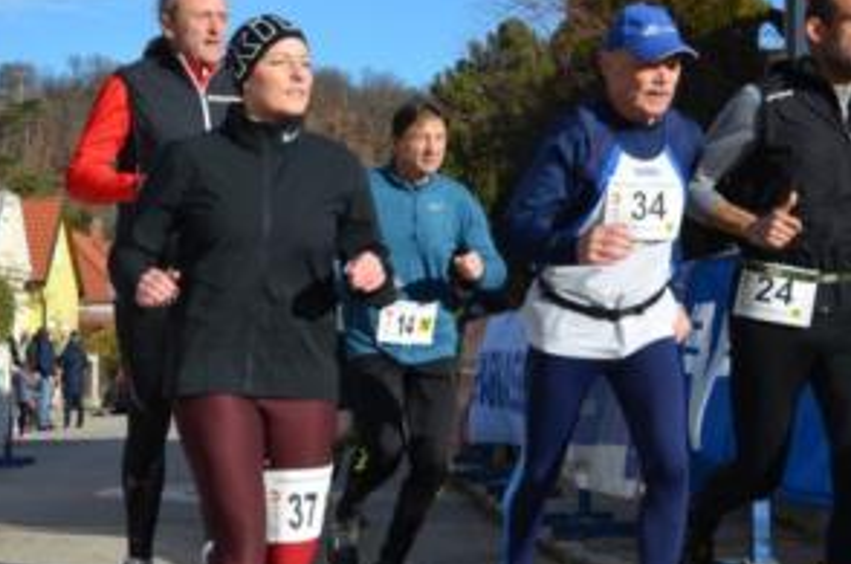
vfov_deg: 14.1
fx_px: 2289
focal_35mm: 97
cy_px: 324
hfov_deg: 20.9
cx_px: 237
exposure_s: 1/1500
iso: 400
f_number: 6.7
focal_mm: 38
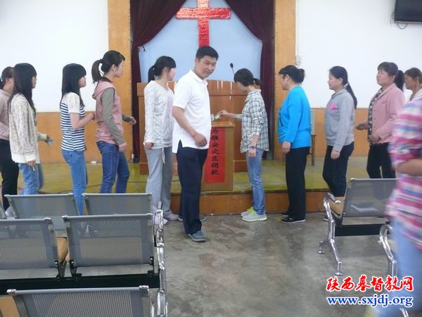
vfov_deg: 40.7
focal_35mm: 35
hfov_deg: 52.6
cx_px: 211
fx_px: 427
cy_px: 158
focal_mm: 7.4
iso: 400
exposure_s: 1/25
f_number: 2.8
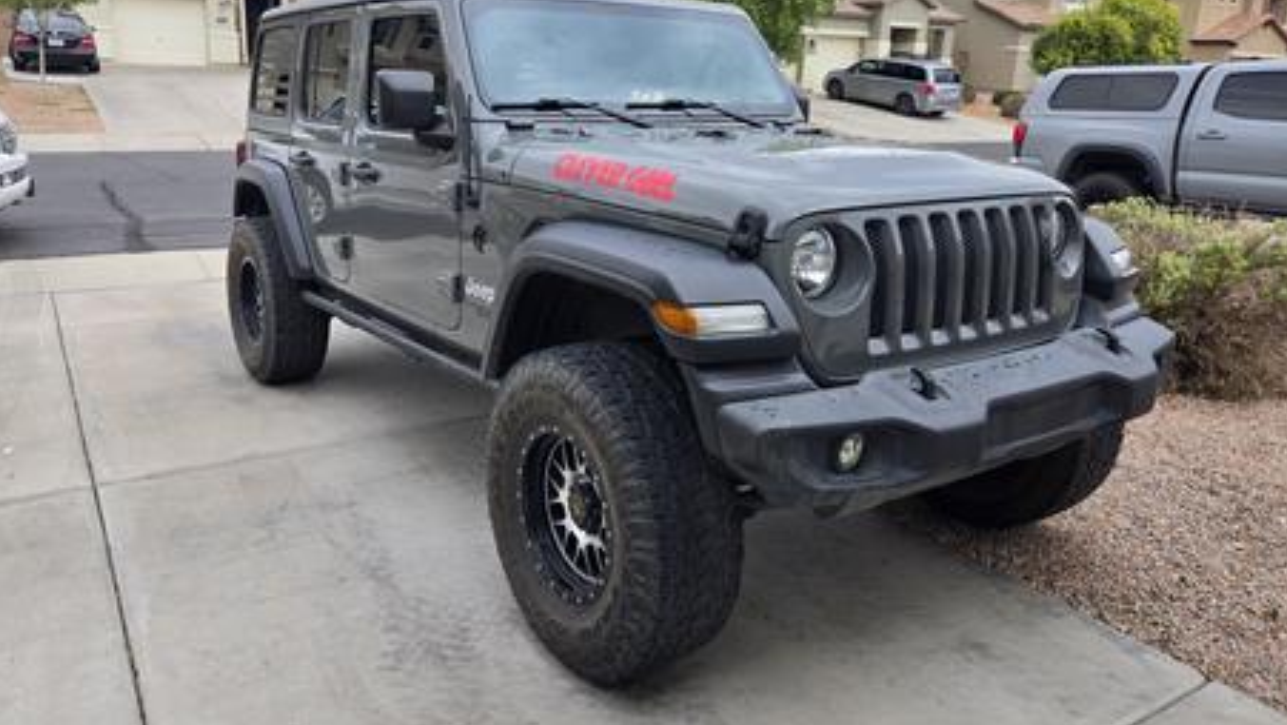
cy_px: 291
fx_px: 956
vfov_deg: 41.3
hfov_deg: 67.9
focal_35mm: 28
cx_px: 619
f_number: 1.8
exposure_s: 1/559
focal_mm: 5.4
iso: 25
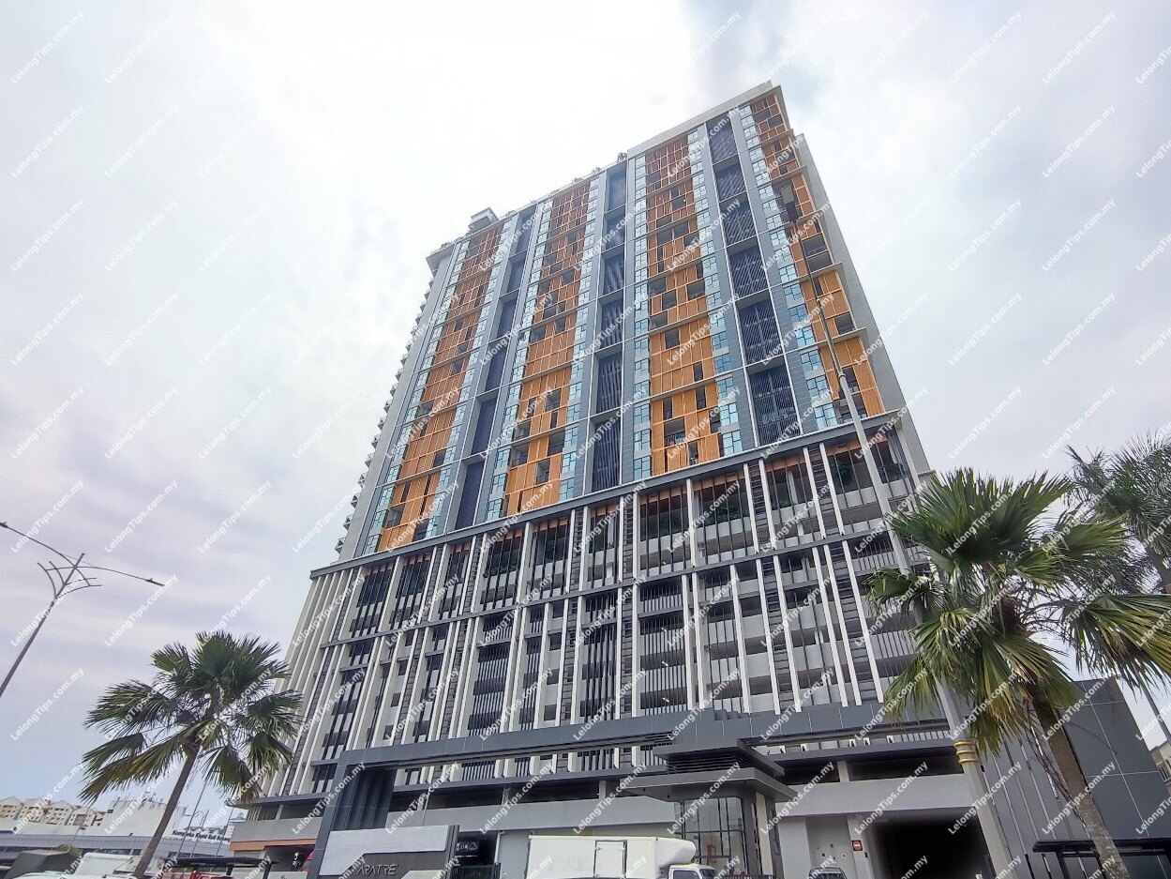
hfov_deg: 94.5
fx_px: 541
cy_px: 440
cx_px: 586
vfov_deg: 78.1
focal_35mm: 16
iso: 50
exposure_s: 1/764
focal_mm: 1.65
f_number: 2.2
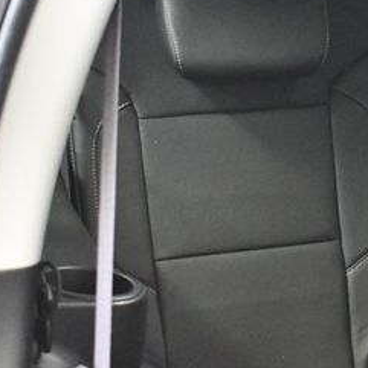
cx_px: 357
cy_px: 255
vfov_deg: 15.4
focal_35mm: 113
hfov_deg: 15.2
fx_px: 1359
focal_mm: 25
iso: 12800
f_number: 4
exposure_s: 1/50
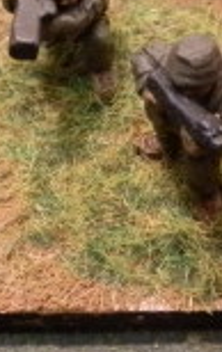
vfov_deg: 19.6
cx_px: 327
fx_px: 992
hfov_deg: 12.2
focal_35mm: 103
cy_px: 2
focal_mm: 5
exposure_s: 1/60
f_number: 3.1
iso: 400
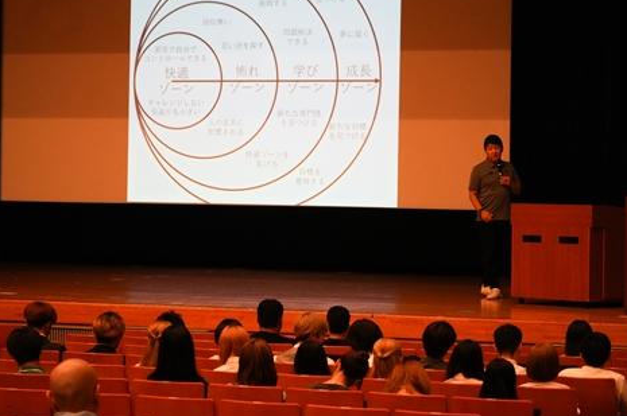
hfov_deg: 18.1
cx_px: 311
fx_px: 1966
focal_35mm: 113
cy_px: 205
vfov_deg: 12.1
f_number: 4.5
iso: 3200
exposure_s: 1/160
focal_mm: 70
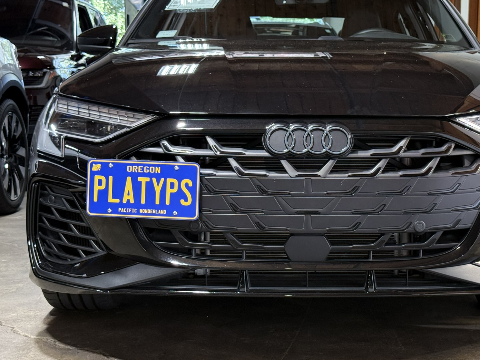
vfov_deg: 22.3
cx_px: 314
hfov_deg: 29.2
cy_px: 173
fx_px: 915
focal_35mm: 66
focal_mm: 6.76
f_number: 1.78
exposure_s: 1/60
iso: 160
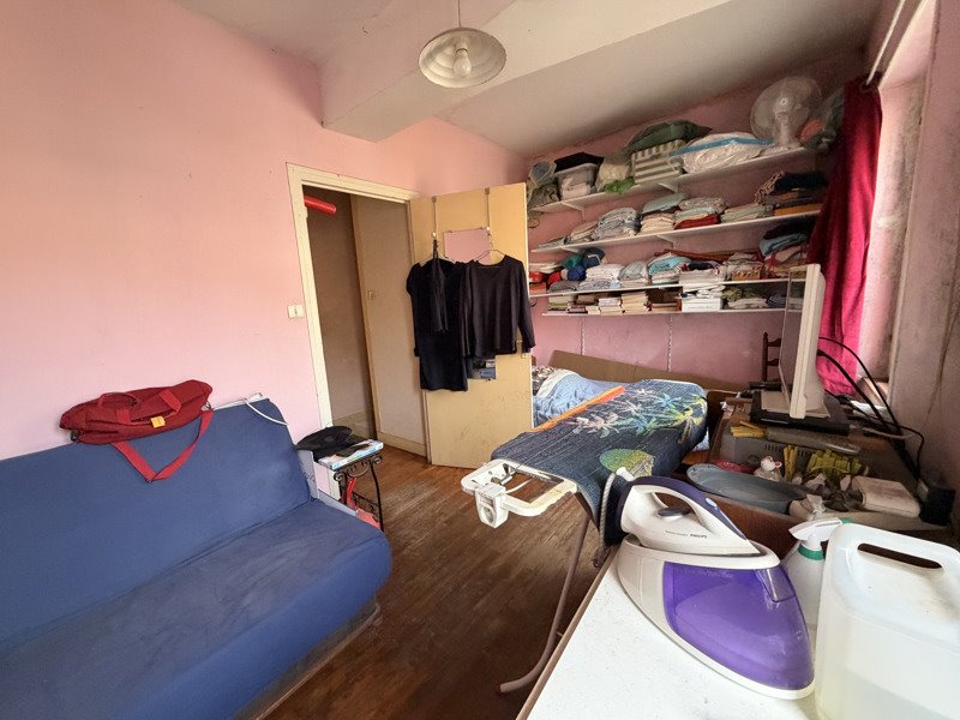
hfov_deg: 102.1
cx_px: 480
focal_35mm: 14
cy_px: 360
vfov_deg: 85.7
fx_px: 388
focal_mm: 2.22
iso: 320
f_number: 2.2
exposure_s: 1/90
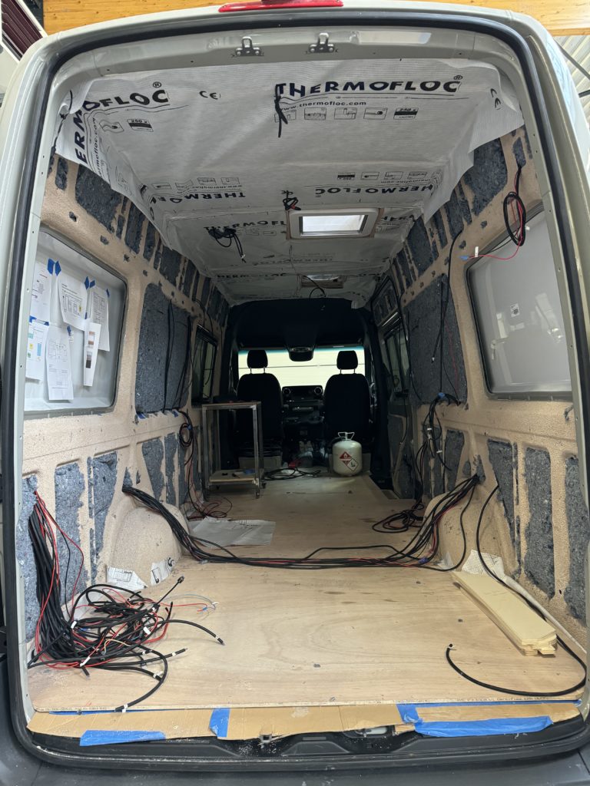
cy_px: 393
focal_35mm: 24
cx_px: 295
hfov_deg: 56.8
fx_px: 545
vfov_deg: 71.6
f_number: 1.78
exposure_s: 1/50
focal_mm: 6.76
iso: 640
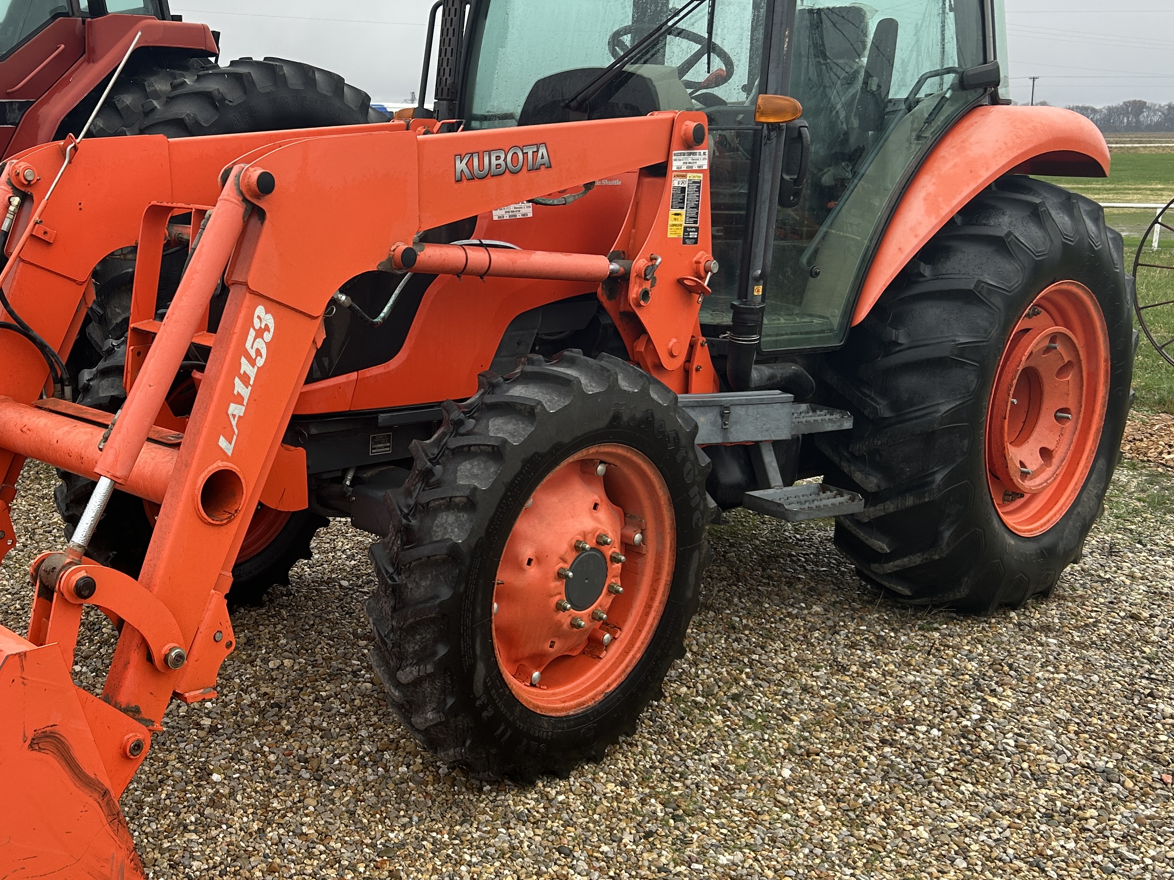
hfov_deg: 44.1
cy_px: 412
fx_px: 1391
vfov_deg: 35.1
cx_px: 276
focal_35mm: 41
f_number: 1.5
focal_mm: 5.7
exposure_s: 1/241
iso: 40
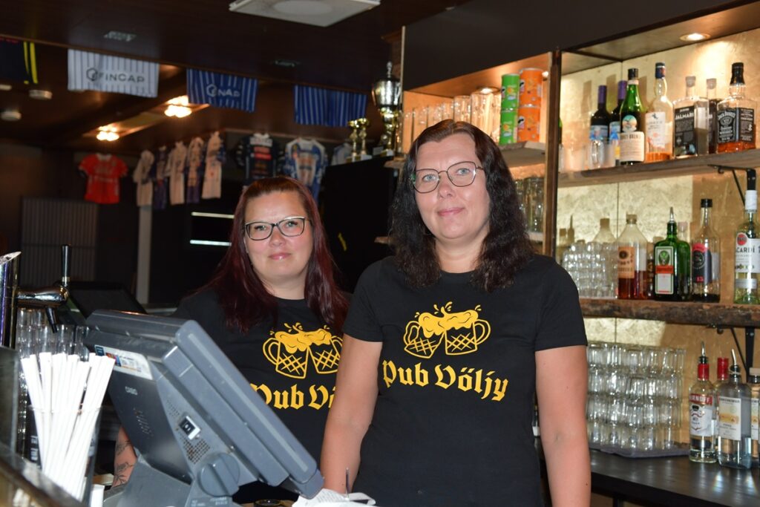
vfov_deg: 28.1
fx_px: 1013
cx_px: 380
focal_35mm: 48
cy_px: 254
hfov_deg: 41.1
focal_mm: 32
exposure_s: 1/60
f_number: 4.5
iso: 640
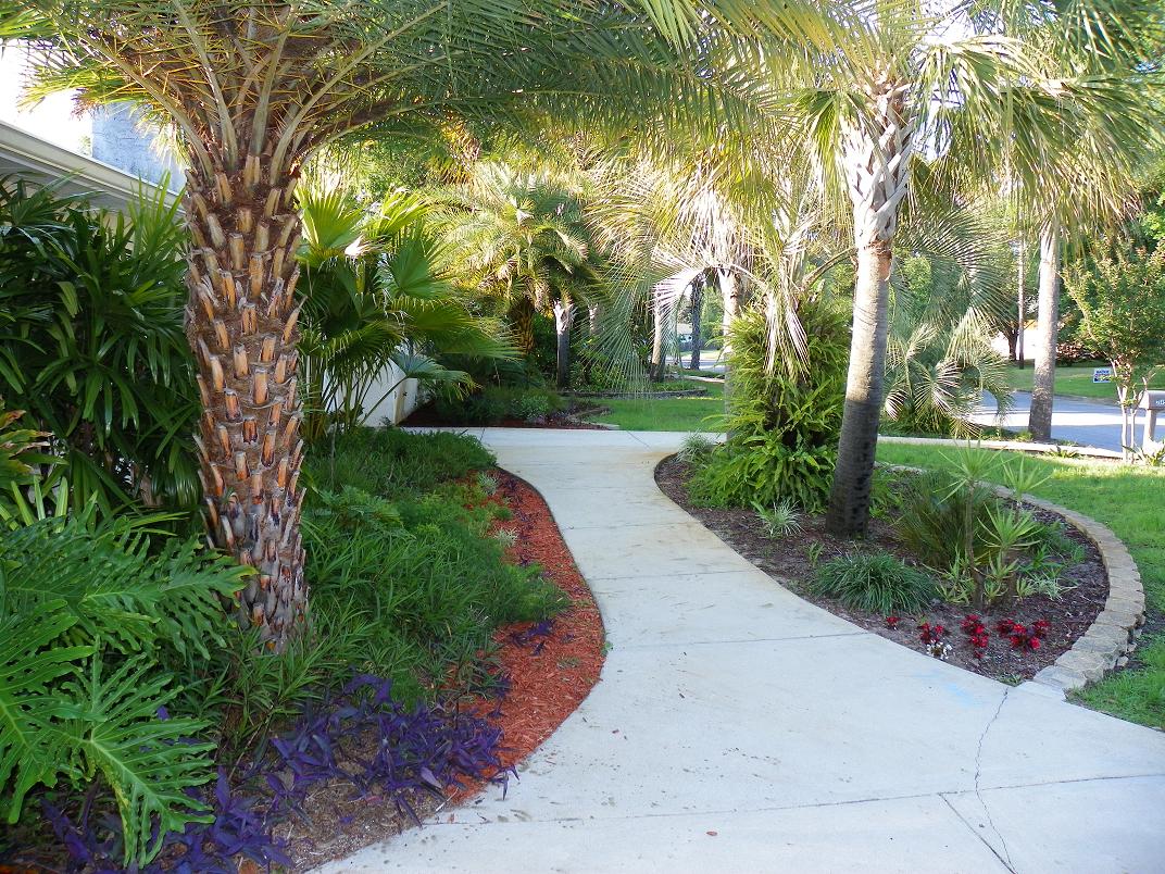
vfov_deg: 53.1
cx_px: 582
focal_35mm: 26
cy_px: 437
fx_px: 875
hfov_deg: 67.3
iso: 80
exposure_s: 1/125
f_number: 2.8
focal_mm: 4.6
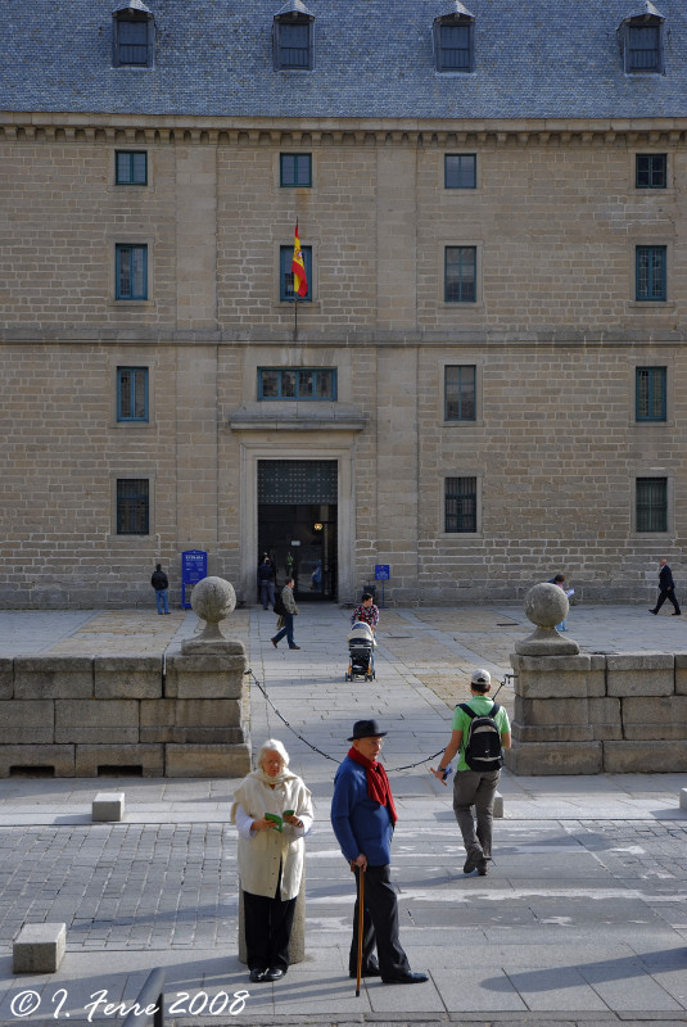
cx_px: 344
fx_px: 1714
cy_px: 514
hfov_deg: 22.7
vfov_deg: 33.4
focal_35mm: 60
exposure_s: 1/160
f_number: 4.5
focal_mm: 40
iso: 100
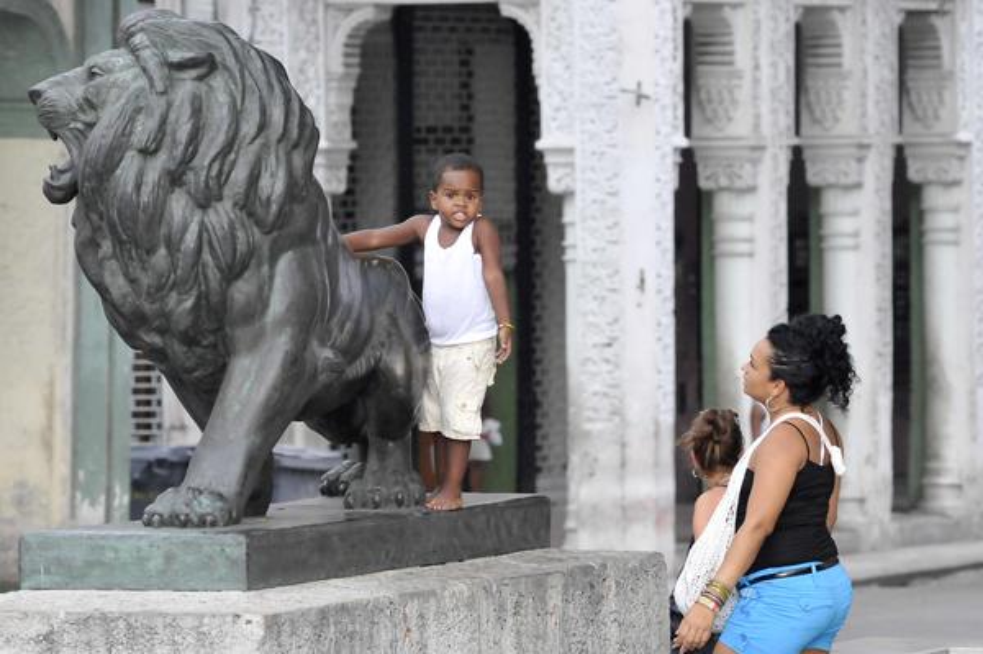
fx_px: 5934
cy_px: 327
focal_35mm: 218
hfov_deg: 9.5
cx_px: 492
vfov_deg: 6.3
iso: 1600
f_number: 5
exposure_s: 1/200
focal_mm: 145
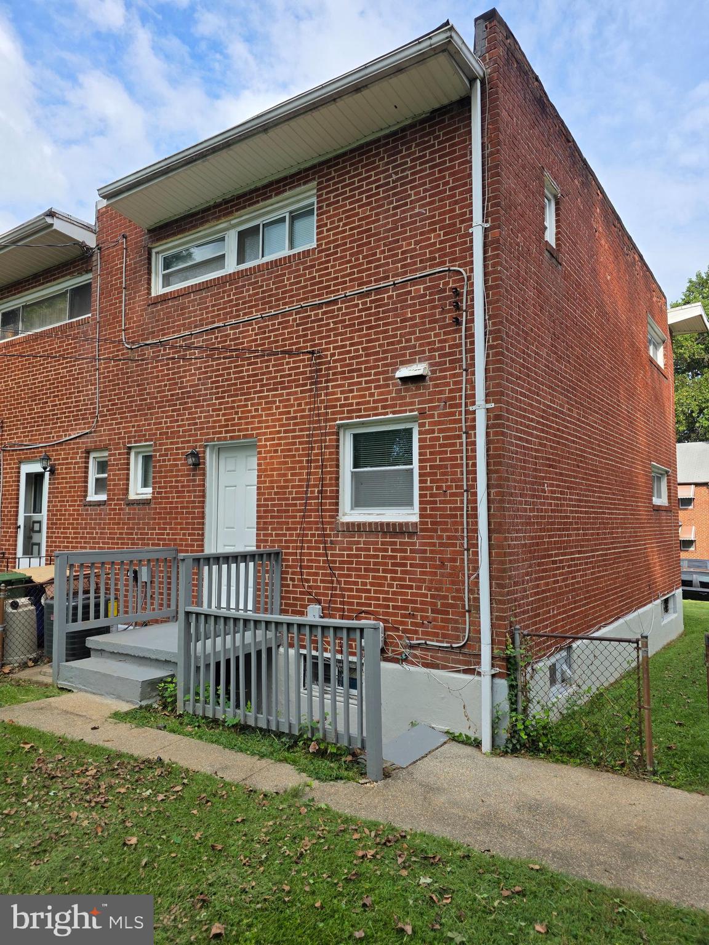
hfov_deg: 58.9
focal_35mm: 23
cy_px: 472
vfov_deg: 73.9
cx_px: 354
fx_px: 628
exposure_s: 1/3117
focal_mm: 6.3
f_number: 1.7
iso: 80
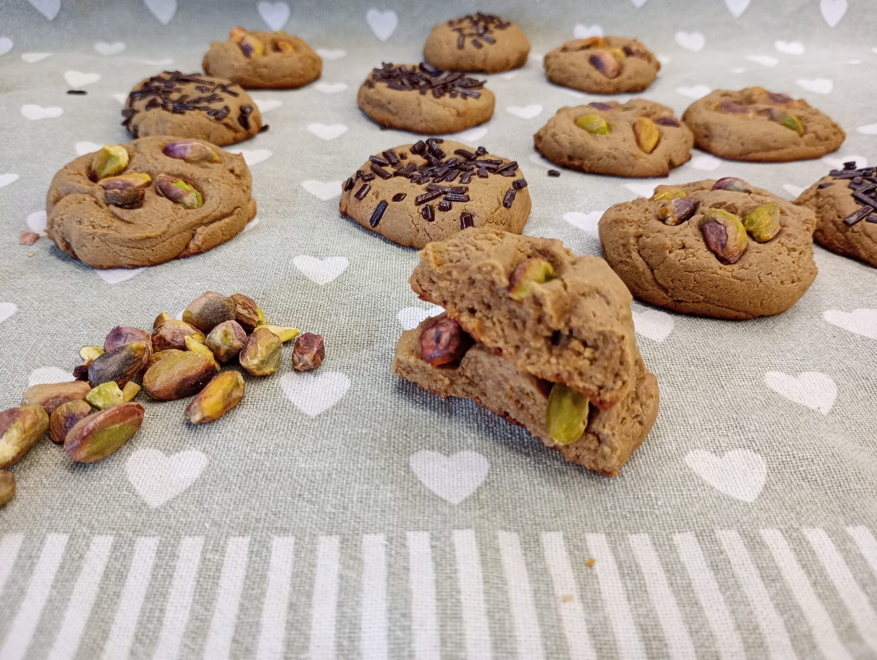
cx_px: 438
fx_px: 710
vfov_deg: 49.9
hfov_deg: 63.4
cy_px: 330
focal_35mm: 28
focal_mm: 4.27
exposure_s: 1/33.3
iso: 421
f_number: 1.8
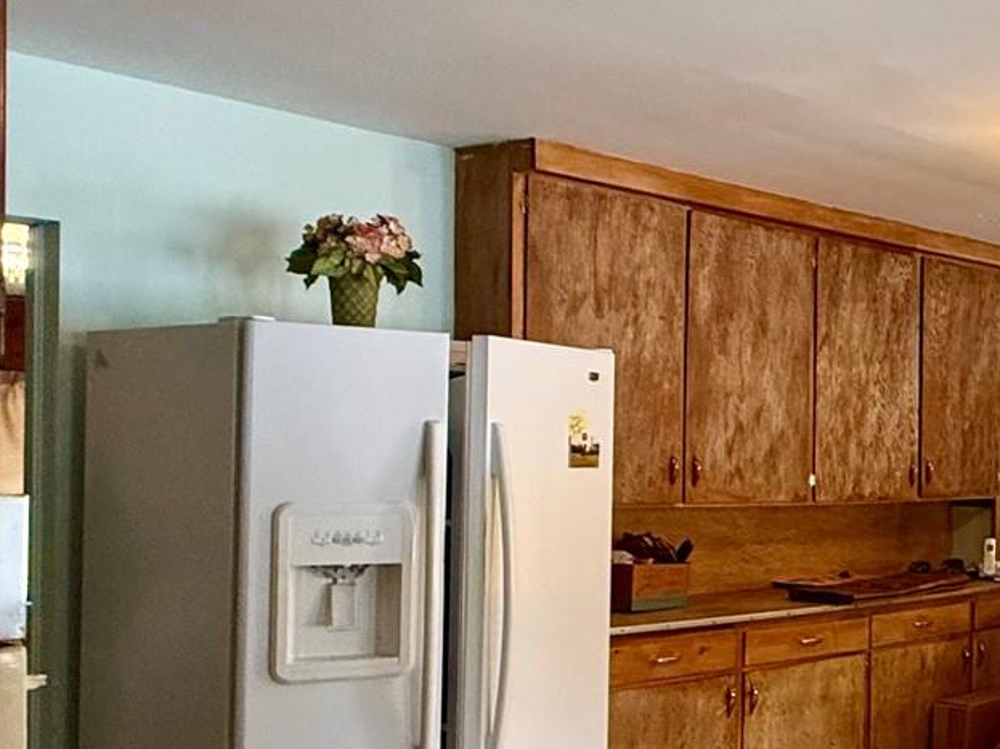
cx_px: 1313
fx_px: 1329
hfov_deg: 31.4
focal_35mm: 46
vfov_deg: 31.4
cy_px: 470
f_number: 2.2
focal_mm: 2.22
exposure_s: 1/99
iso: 250
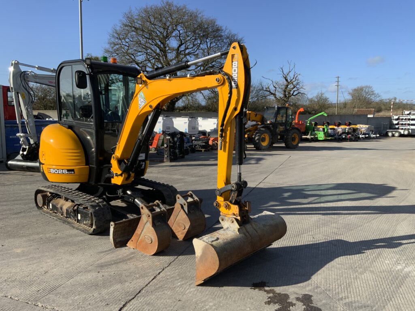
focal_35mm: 29
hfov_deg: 61.7
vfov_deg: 48.2
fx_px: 348
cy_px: 156
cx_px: 208
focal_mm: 3
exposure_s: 1/1451
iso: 16
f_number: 1.8
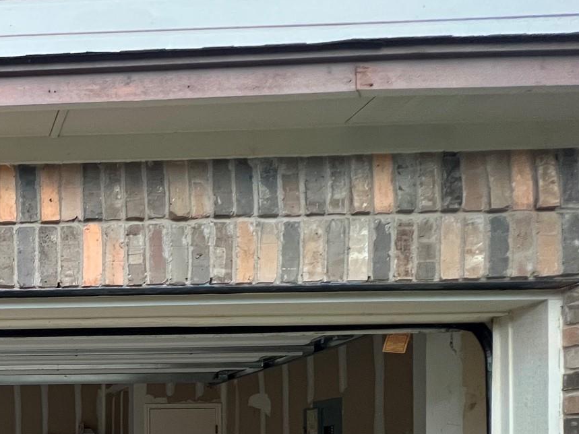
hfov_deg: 42.9
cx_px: -82
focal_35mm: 31
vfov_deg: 38.6
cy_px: 462
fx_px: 518
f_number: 1.8
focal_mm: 1.57
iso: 250
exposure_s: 1/83
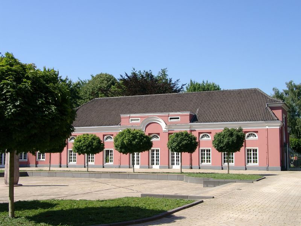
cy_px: 113
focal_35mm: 47
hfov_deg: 40.4
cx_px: 150
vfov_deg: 30.9
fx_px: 409
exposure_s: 1/510
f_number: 4
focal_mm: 9.82
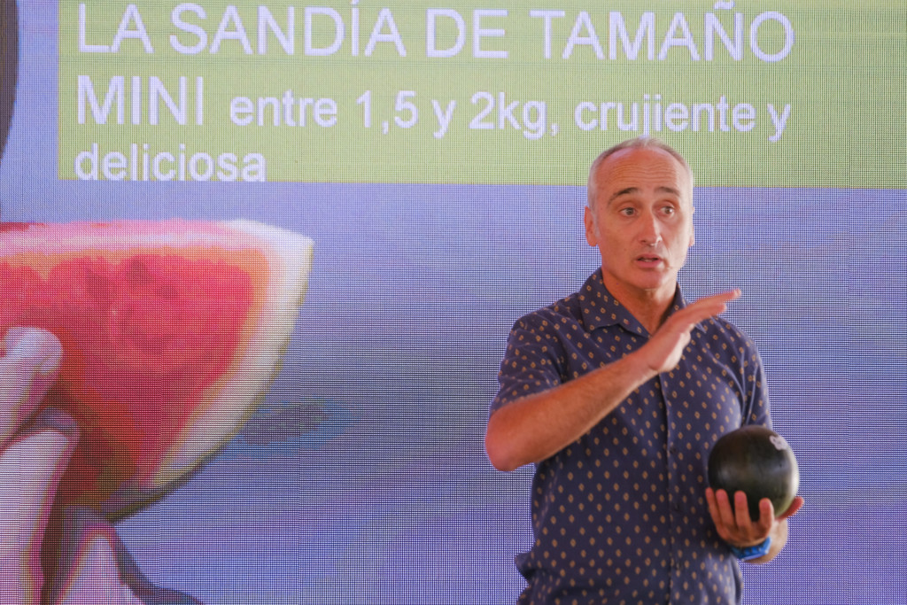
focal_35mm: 210
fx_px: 5291
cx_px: 454
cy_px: 302
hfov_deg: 9.8
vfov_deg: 6.5
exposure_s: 1/80
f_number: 3.2
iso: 400
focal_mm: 140
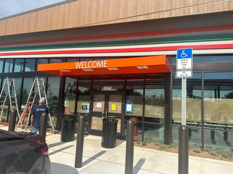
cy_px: 87
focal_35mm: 24
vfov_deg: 56.8
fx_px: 162
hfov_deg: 71.6
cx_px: 116
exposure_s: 1/5525
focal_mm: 6.86
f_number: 1.78
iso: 80
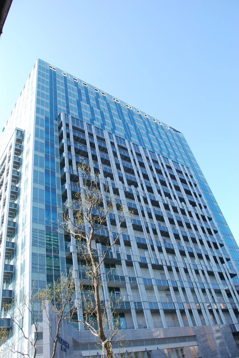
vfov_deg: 67.3
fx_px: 268
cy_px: 179
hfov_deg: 48.0
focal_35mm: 27
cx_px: 120
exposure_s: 1/200
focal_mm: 18
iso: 400
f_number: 7.1
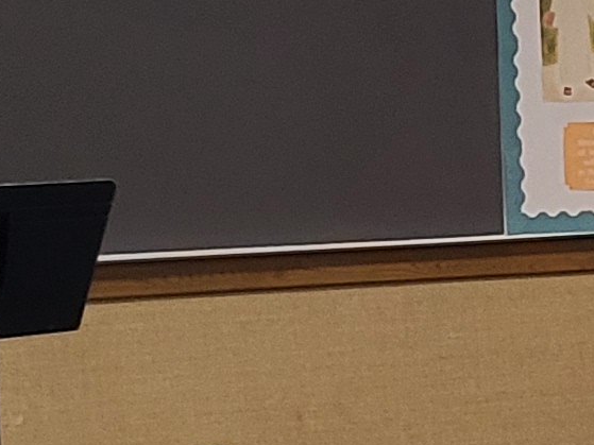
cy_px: 497
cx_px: 1191
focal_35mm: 186
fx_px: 3191
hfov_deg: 9.9
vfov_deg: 7.9
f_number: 1.8
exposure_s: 1/120
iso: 250
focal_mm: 5.4
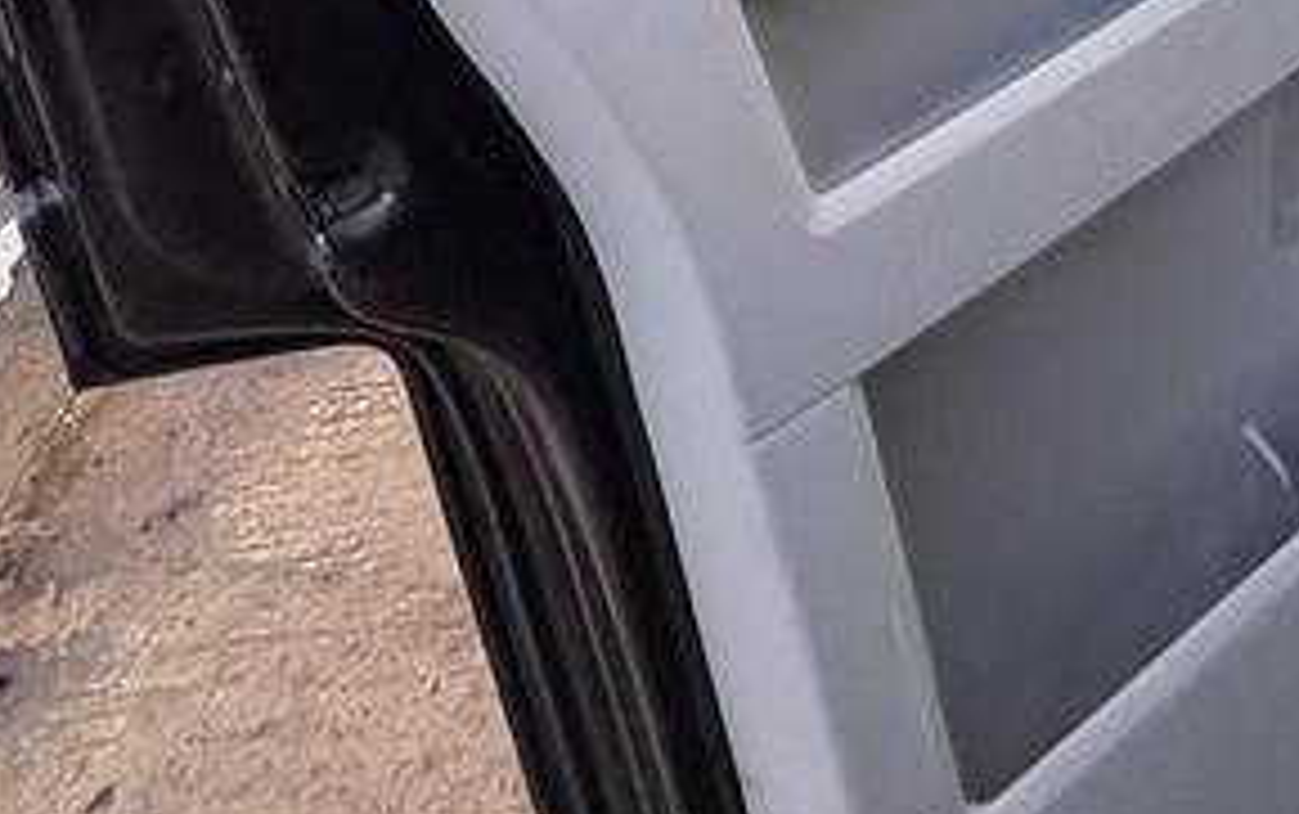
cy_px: -526
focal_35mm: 46
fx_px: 1629
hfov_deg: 42.3
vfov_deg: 21.5
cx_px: 953
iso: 250
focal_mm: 2.22
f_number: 2.2
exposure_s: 1/82
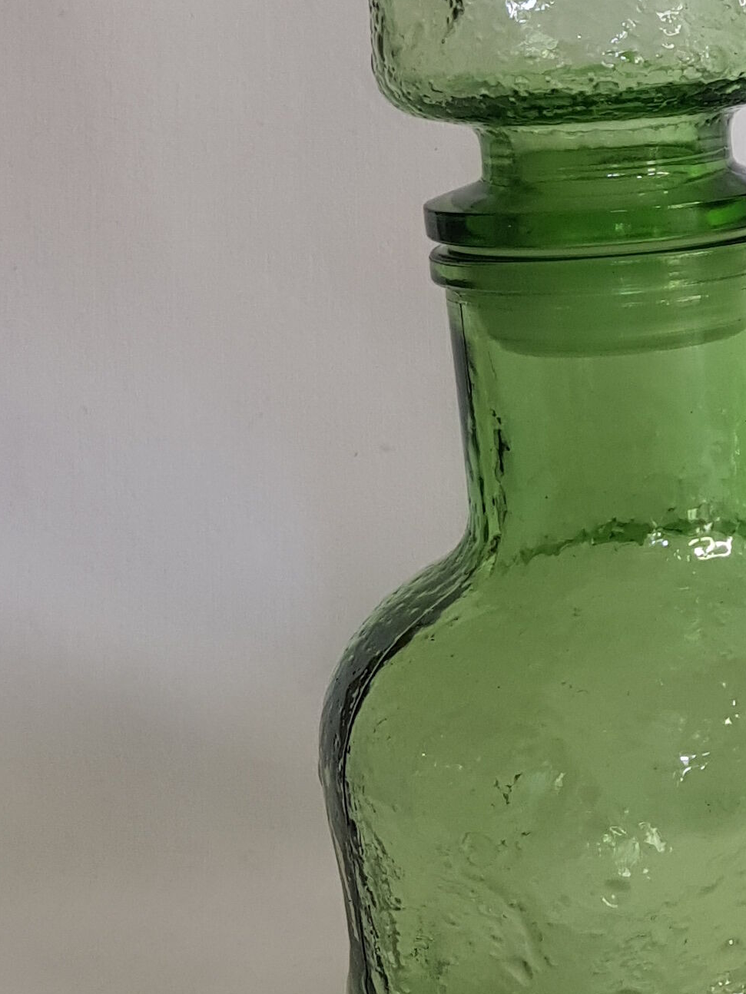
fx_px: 2327
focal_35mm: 81
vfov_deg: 24.1
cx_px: 1135
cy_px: 426
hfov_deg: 16.5
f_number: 1.7
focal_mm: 4.2
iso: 64
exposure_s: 1/100
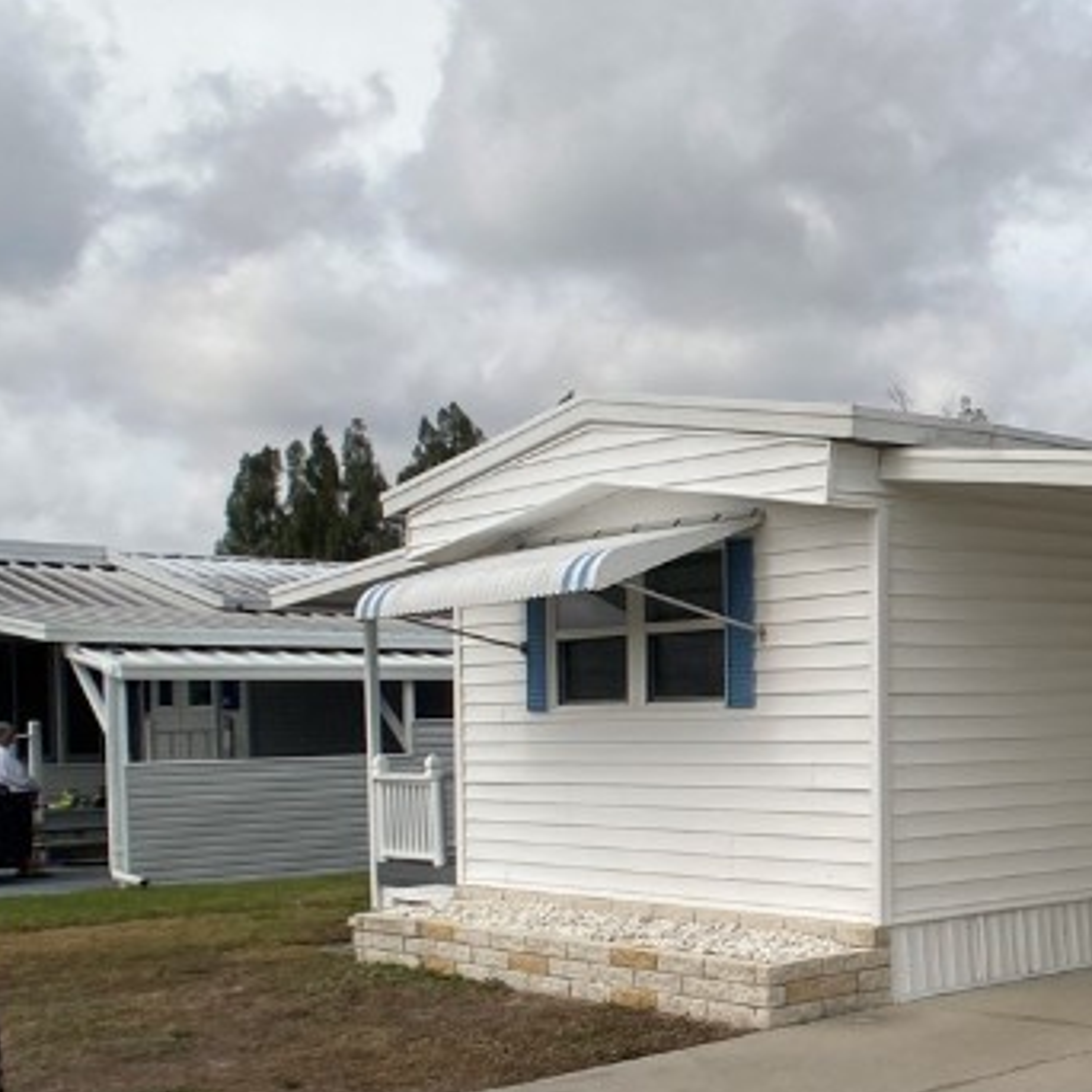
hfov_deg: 21.7
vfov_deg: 23.3
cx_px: 1296
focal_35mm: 74
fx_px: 2641
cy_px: 706
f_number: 1.8
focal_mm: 3.99
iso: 20
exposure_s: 1/2857
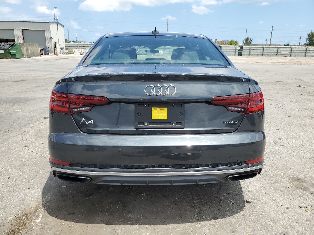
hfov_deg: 67.3
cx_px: 157
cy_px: 118
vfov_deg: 53.1
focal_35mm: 26
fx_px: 236
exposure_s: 1/2500
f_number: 1.5
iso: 50
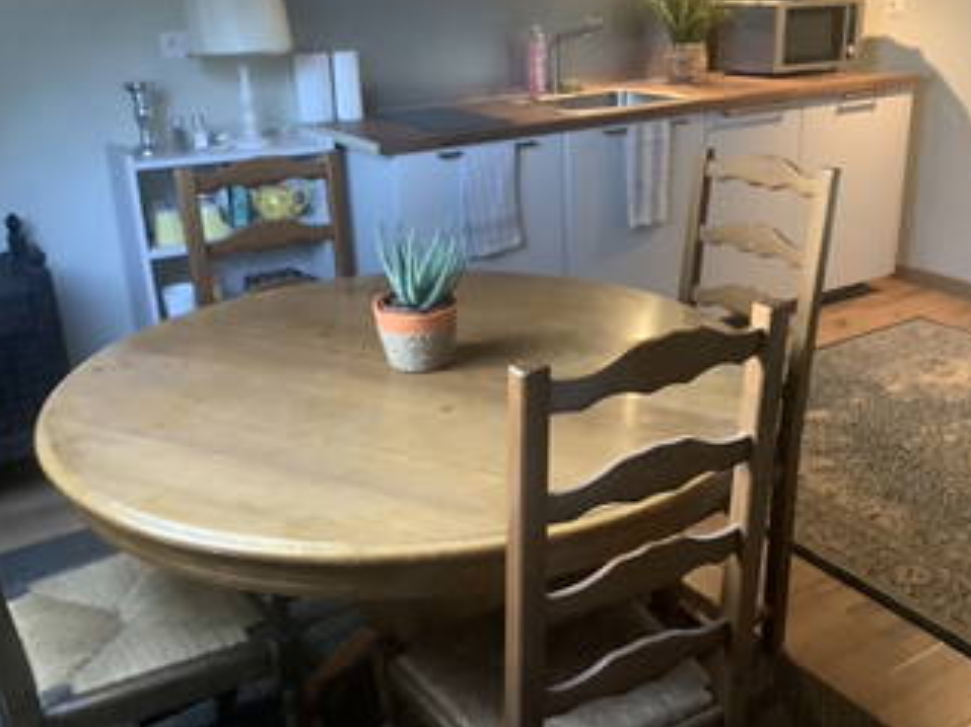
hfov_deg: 52.6
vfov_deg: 40.6
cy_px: 322
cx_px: 493
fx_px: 981
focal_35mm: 35
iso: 320
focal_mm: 3.3
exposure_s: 1/60
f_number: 2.4
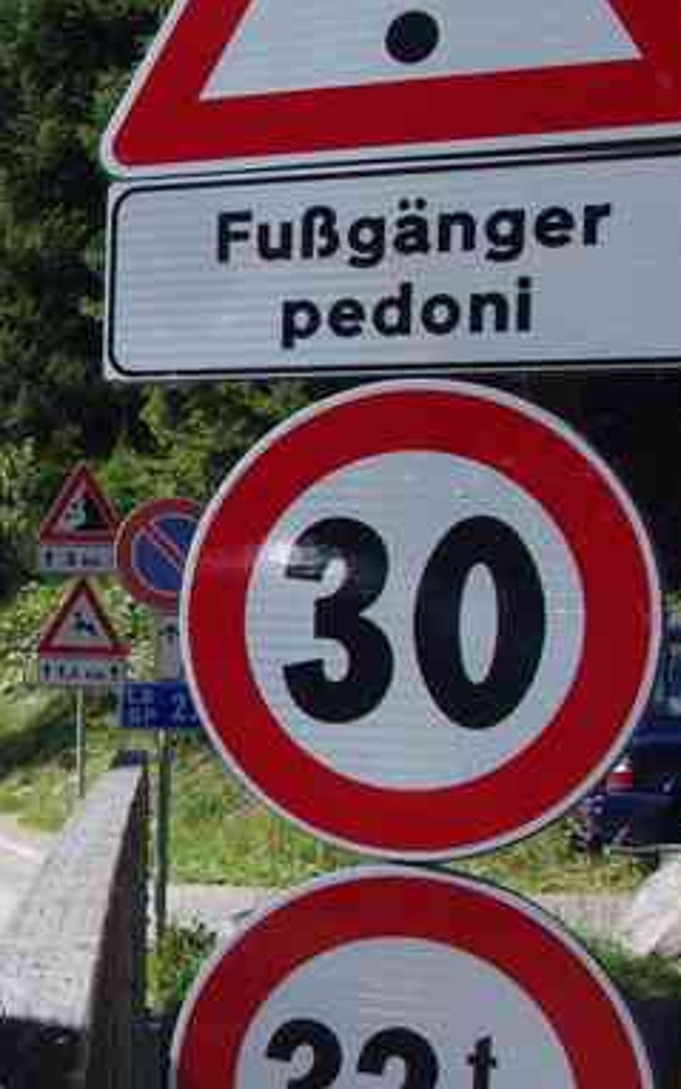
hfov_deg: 13.5
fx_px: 2611
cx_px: -497
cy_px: 627
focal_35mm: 88
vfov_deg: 23.5
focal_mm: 21.9
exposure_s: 1/50
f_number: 11
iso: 200
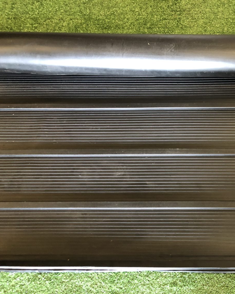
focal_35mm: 37
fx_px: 322
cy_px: 147
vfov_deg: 49.1
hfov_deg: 38.4
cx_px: 193
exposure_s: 1/6
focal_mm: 4
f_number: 1.8
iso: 80
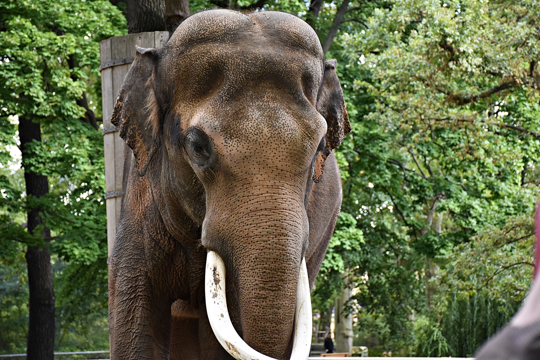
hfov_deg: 18.2
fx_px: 1688
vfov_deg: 12.2
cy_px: 180
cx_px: 270
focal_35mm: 112
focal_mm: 75
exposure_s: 1/250
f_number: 5
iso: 800
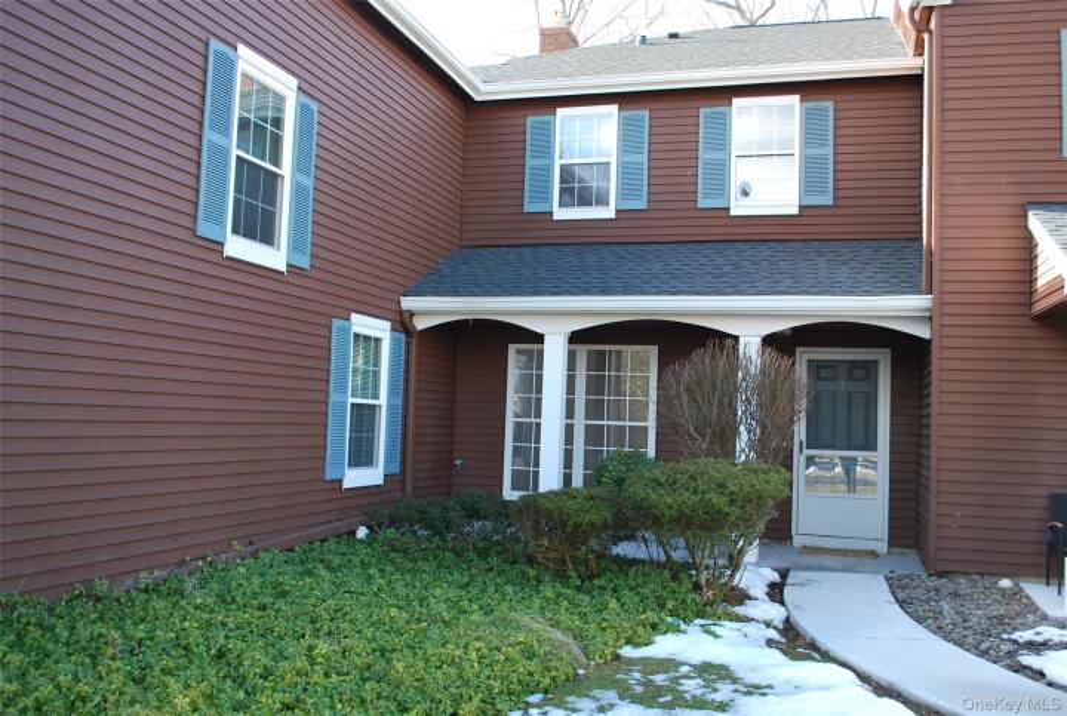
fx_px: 980
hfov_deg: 57.1
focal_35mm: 33
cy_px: 358
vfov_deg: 40.1
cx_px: 534
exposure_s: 1/100
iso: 200
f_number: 5
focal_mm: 22
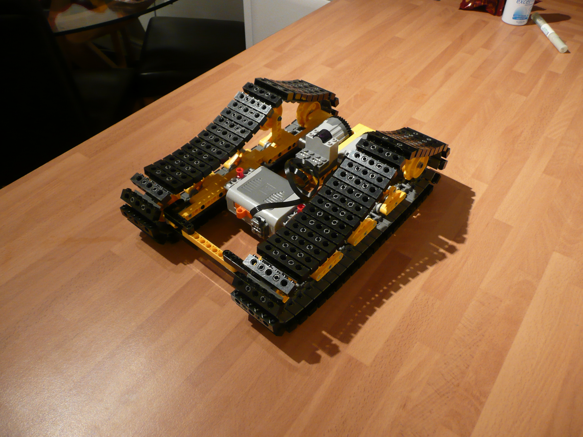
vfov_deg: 49.7
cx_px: 292
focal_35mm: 28
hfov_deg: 63.4
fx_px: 472
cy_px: 218
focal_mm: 4.6
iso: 200
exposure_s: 1/8
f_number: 3.3
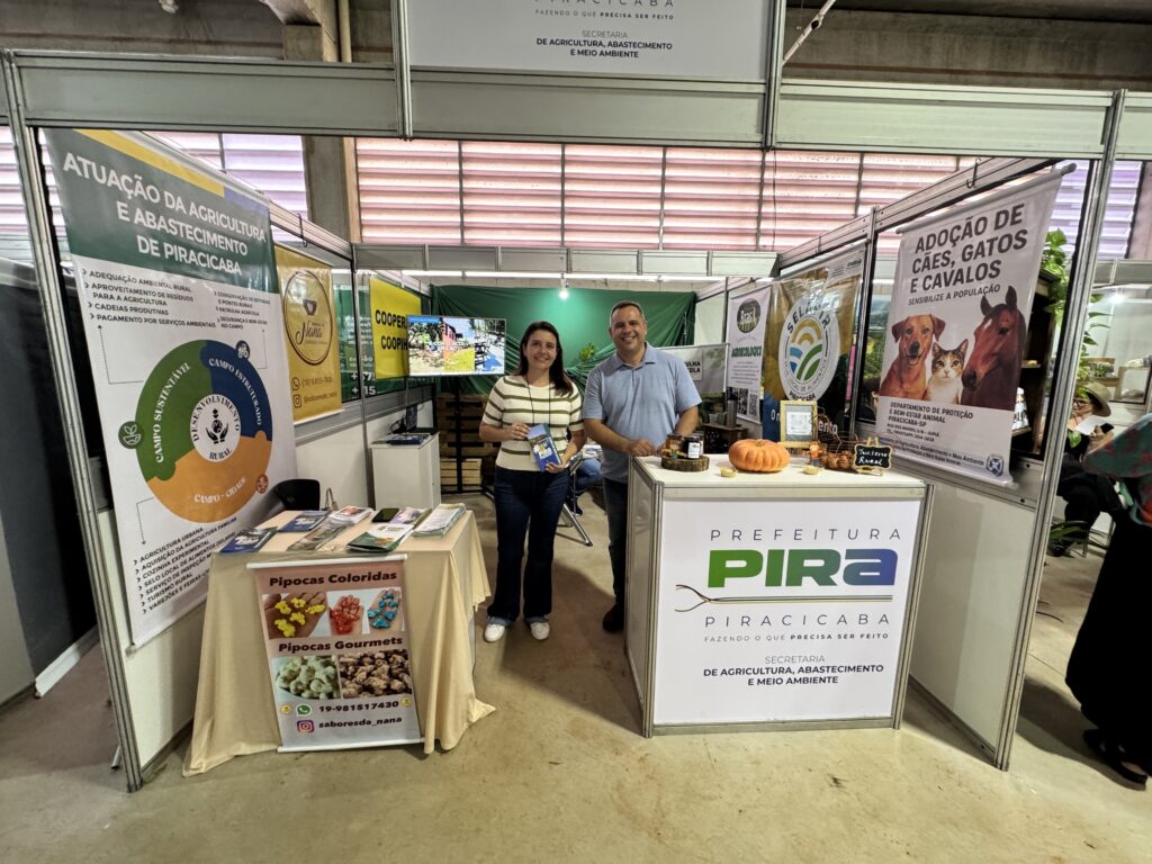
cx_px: 576
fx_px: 466
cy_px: 432
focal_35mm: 14
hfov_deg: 102.1
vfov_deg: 85.7
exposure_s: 1/60
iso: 250
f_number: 2.2
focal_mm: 2.22
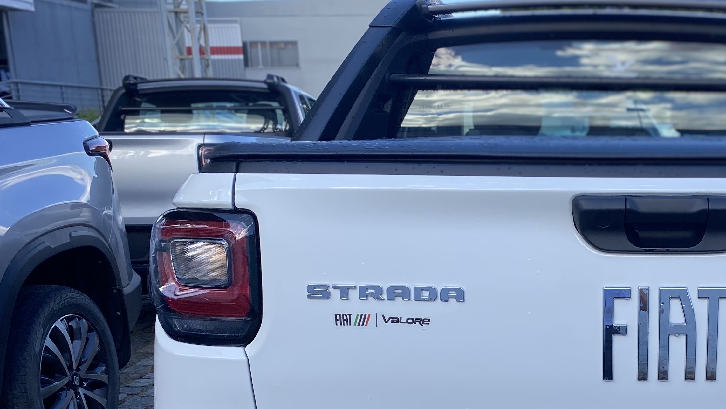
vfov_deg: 23.2
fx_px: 963
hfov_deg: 39.2
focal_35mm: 50
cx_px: 612
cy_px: 383
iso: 32
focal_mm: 4.25
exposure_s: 1/724
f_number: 1.8
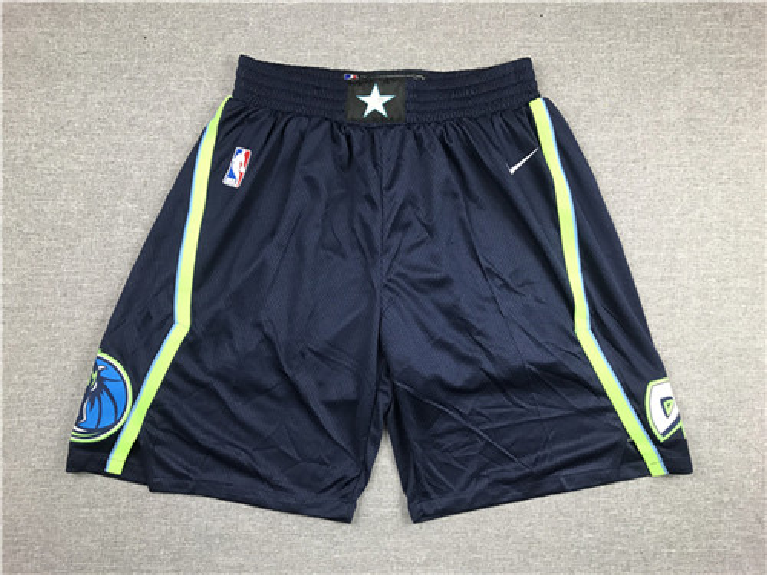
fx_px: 620
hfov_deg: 63.4
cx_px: 384
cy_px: 288
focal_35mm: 28
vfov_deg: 49.7
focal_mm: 3.99
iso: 40
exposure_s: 1/33
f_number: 1.8
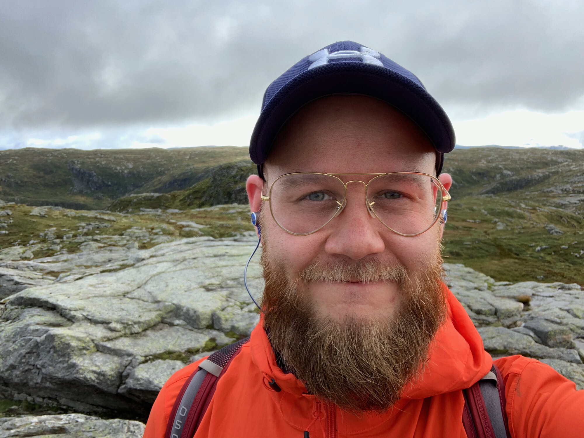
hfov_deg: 56.8
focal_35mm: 32
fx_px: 540
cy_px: 219
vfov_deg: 44.2
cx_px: 292
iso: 16
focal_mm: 2.87
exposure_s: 1/156
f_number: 2.2
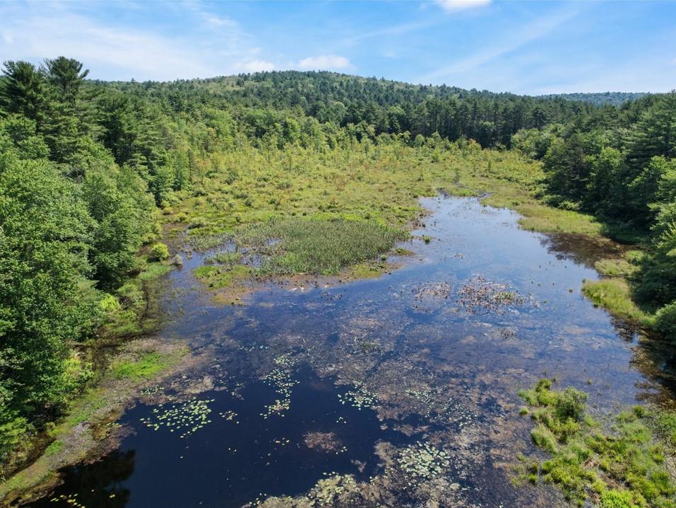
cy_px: 255
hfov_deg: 71.4
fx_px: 469
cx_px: 373
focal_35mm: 24
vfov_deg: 56.8
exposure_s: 1/1000
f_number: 2.8
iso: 120
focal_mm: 8.38
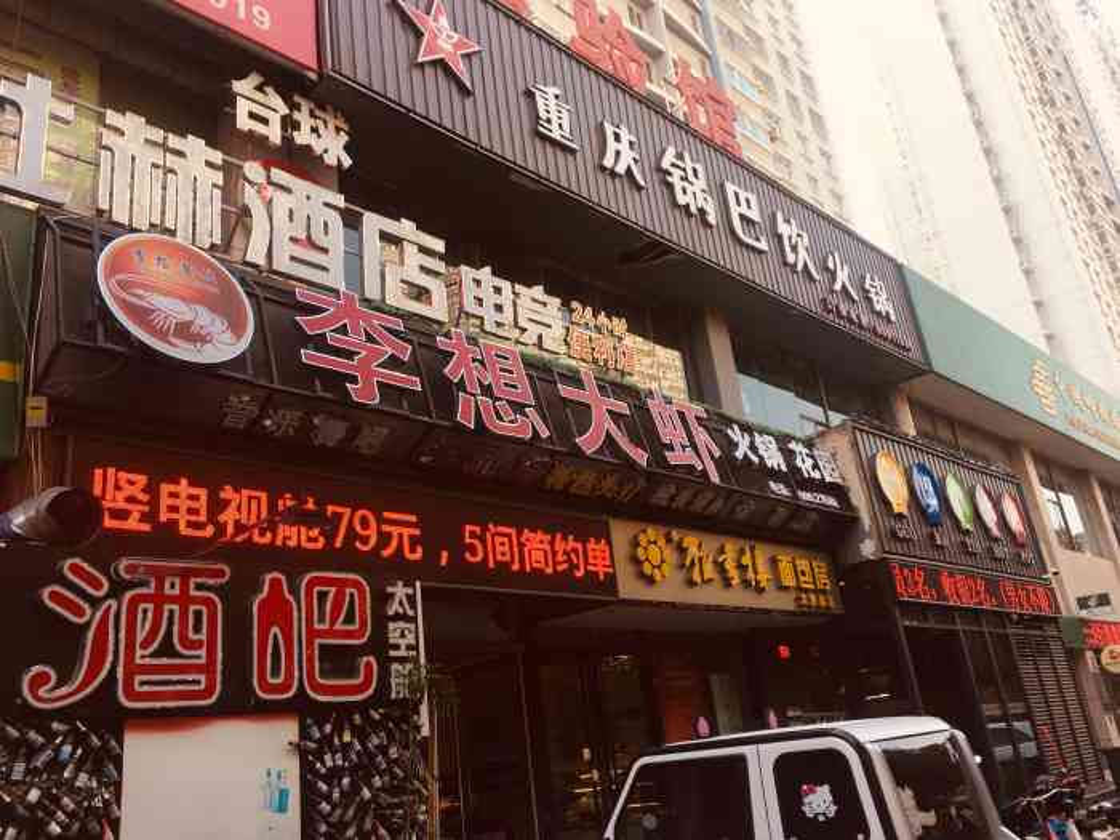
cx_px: 560
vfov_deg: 48.2
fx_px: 938
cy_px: 420
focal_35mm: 29
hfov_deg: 61.7
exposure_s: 1/235
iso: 25
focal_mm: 4.15
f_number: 2.2
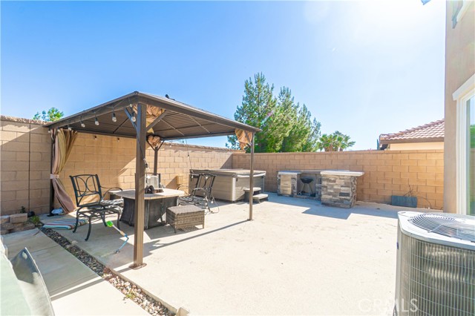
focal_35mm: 15
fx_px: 198
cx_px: 238
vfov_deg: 77.3
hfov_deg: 100.4
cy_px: 158
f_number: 8
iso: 100
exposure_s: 1/160
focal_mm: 10
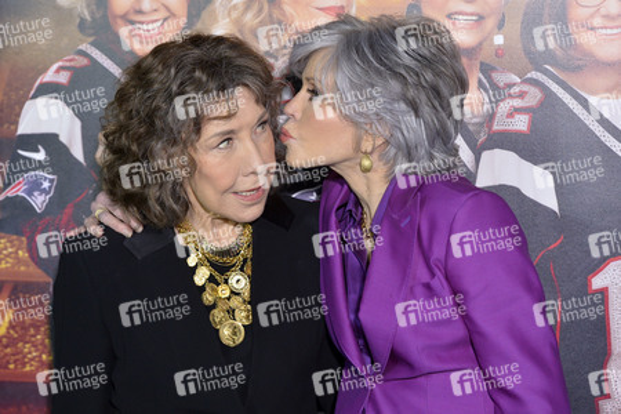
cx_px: 310
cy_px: 207
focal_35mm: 112
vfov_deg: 12.2
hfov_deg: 18.3
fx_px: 1932
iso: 2000
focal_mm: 112
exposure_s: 1/320
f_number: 6.3
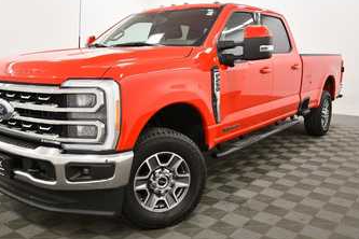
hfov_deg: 53.0
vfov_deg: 36.9
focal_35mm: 36
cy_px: 114
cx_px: 156
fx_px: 359
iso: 1250
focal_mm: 20
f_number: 5.6
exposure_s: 1/125
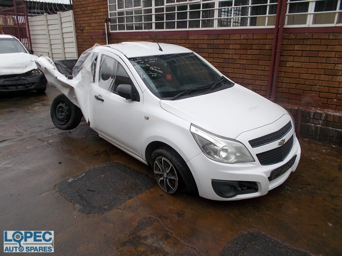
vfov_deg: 53.1
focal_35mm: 26
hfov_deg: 67.3
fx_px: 257
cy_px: 128
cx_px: 171
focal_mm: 4.6
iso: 80
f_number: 3.2
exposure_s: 1/250
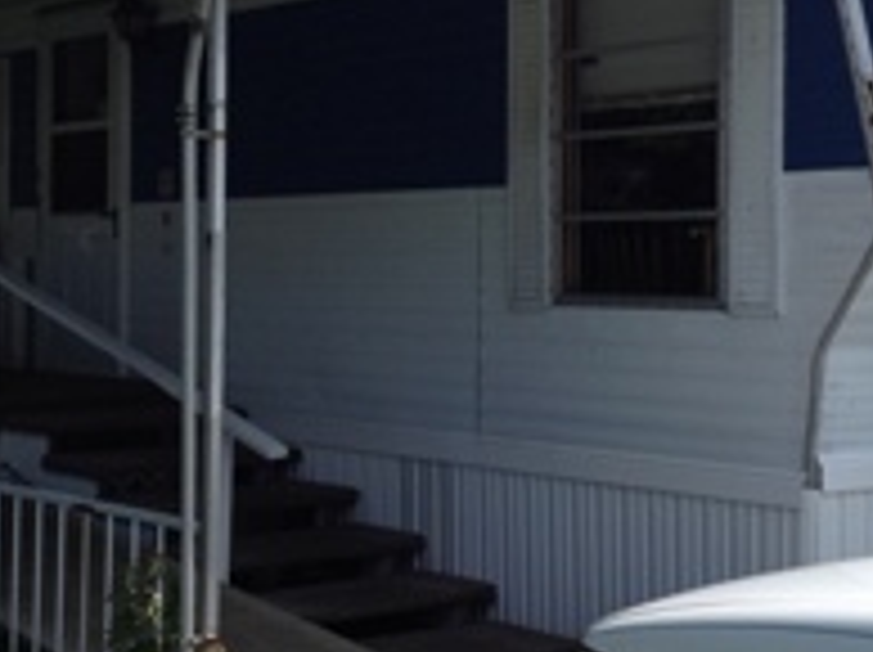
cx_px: 428
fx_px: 2040
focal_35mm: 81
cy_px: 238
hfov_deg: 24.2
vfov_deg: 18.1
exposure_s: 1/2045
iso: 64
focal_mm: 4.28
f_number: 2.4
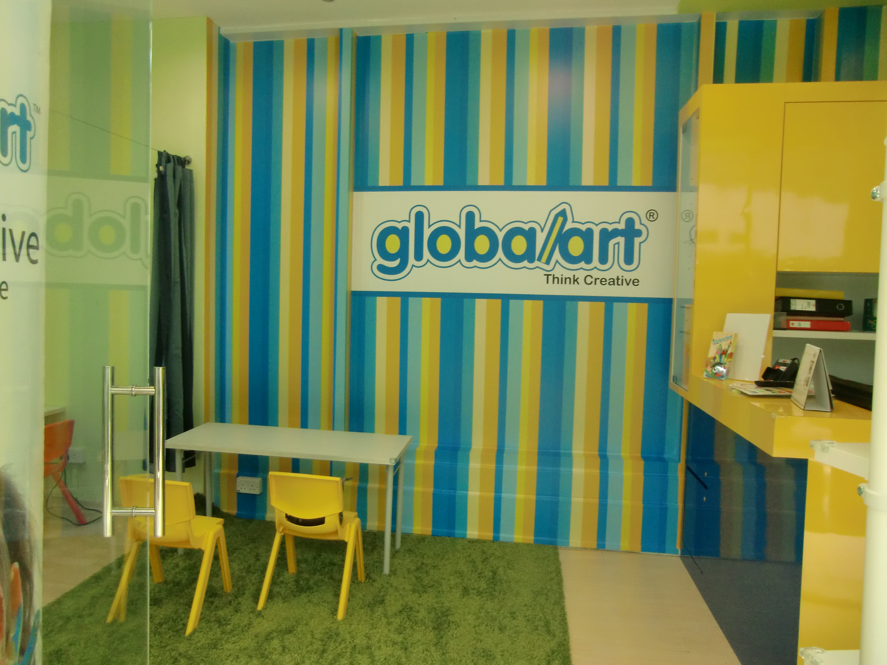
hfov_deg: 71.6
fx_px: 615
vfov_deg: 56.8
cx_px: 444
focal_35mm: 24
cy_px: 332
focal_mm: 4.3
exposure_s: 1/60
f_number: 3.2
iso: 200
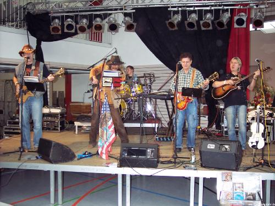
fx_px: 310
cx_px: 138
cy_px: 103
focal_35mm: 39
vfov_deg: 36.8
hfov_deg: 47.9
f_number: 2.8
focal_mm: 8
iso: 140
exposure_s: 1/60
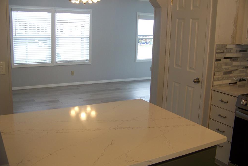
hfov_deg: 50.7
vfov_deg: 35.1
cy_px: 79
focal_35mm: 38
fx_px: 262
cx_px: 123
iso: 64
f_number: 2.8
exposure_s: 1/30
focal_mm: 5.85
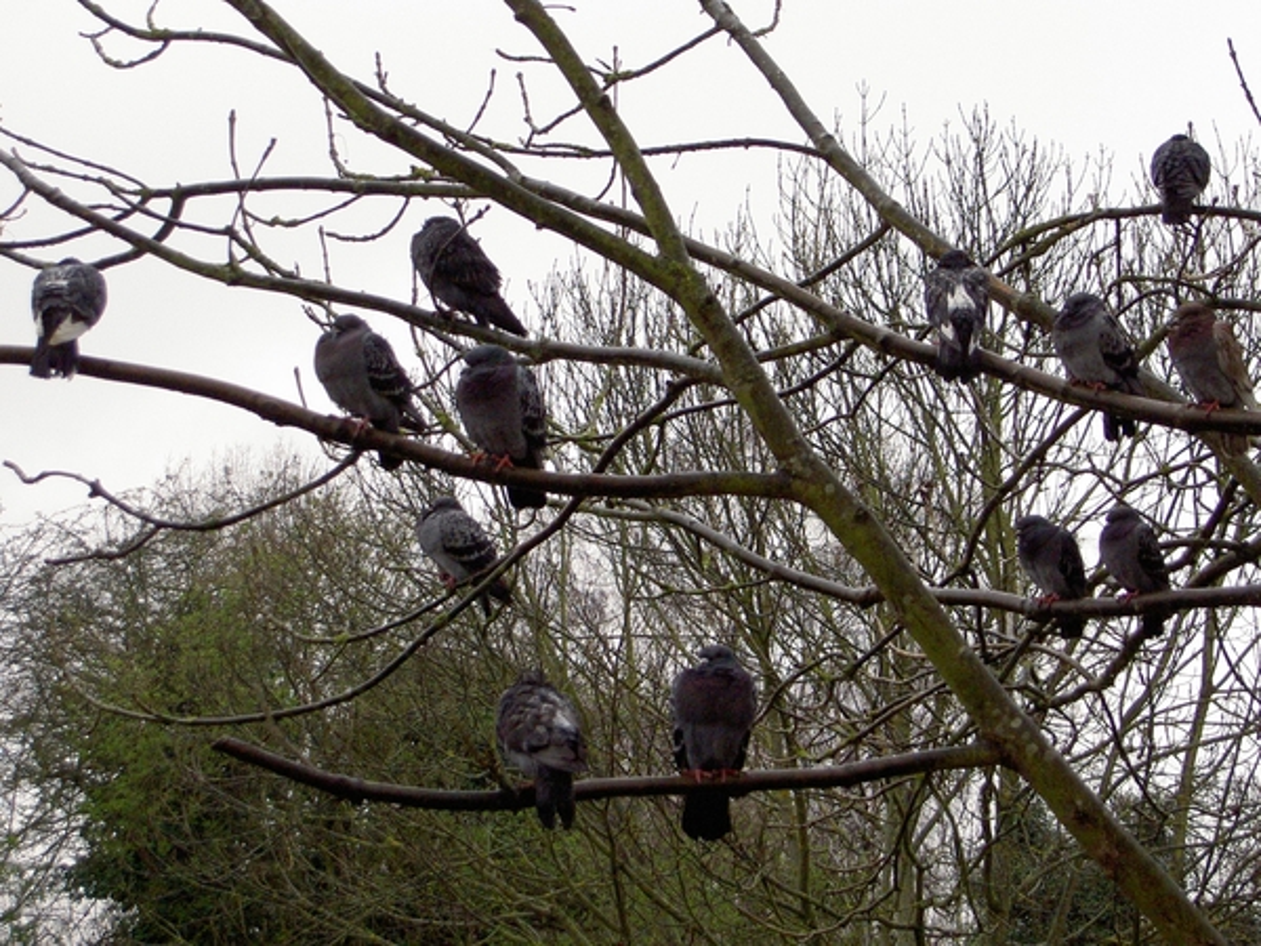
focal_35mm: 84
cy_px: 473
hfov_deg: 23.3
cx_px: 630
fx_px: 3060
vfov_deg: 17.6
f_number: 4.1
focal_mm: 17.4
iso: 200
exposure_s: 1/250
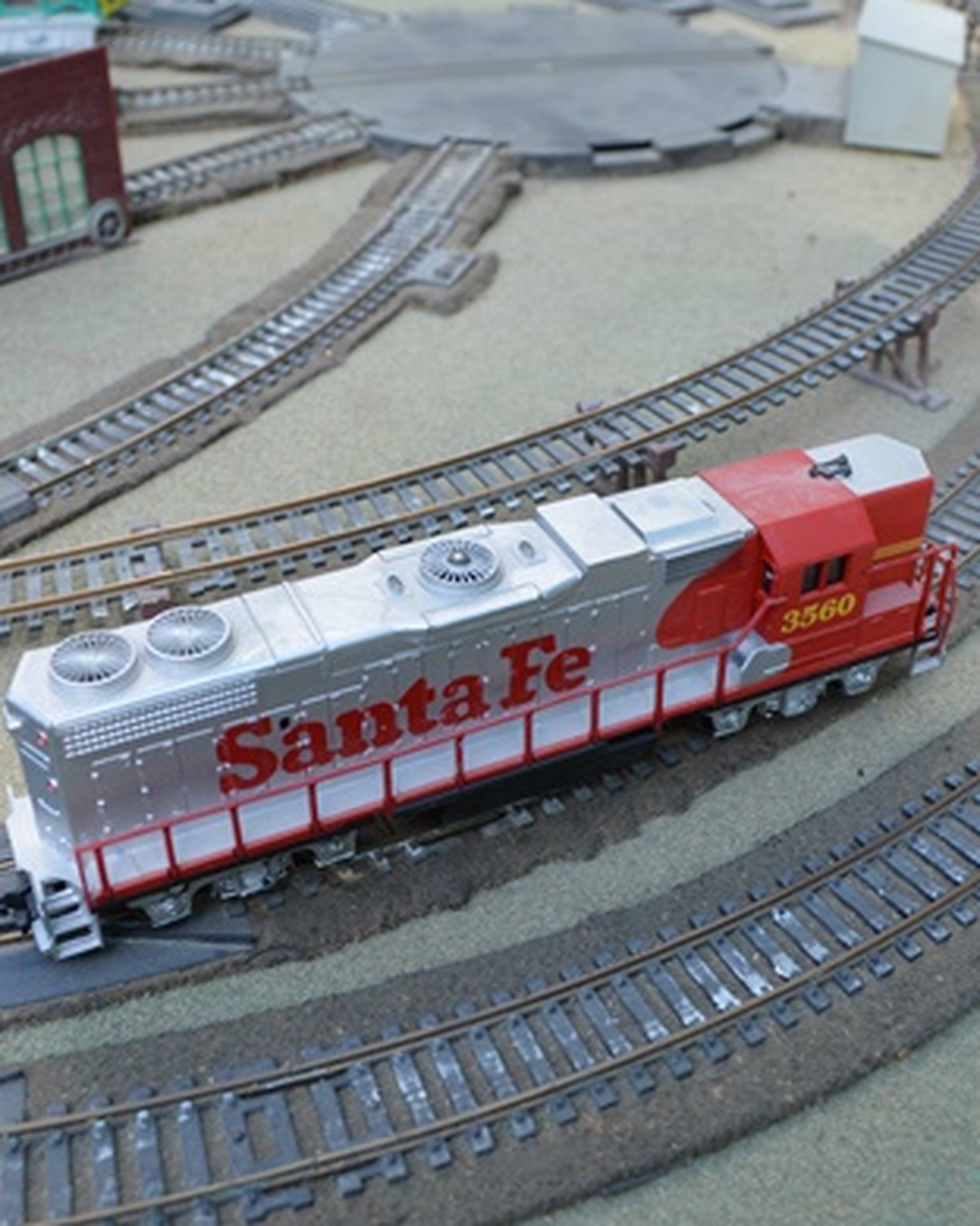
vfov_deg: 46.8
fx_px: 1414
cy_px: 600
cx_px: 481
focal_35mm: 39
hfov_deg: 38.2
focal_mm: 18
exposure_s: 1/160
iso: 200
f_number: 6.3
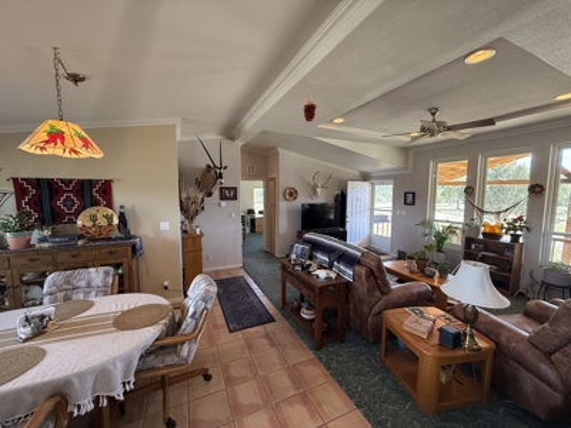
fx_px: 231
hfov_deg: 102.1
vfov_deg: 85.7
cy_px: 214
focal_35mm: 14
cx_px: 286
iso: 320
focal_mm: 2.22
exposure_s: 1/120
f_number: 2.2
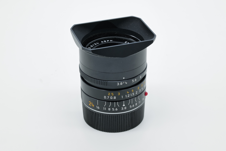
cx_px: 113
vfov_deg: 15.0
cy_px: 76
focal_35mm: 91
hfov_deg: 22.4
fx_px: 571
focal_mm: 60
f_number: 18
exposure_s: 1/6
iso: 200
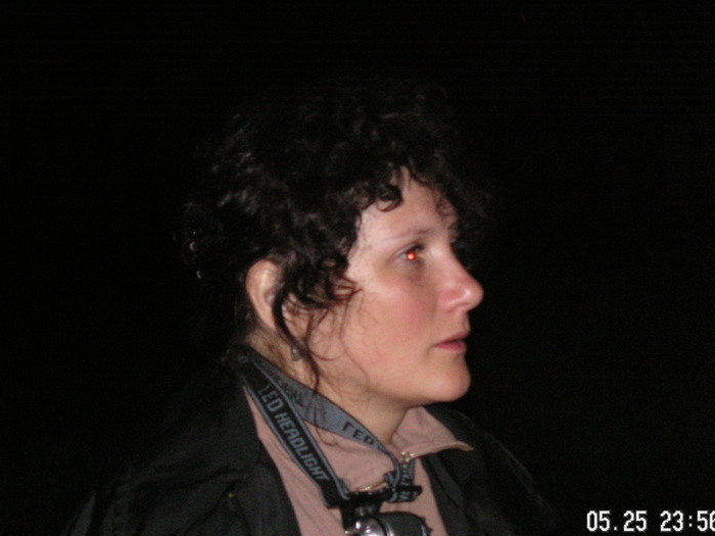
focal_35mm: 120
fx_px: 2479
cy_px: 275
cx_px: 369
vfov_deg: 12.3
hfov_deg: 16.4
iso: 160
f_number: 5
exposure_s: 1/105
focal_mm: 17.1
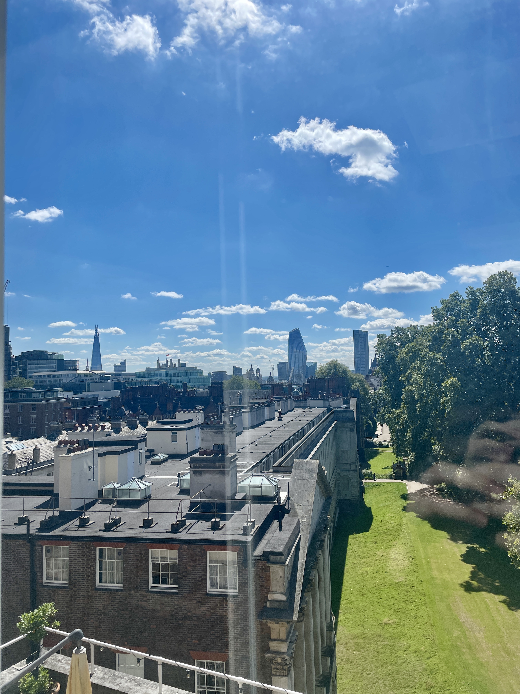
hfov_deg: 53.1
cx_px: 260
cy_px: 347
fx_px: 521
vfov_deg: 67.3
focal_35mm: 26
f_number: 1.6
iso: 32
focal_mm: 4.2
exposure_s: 1/5556
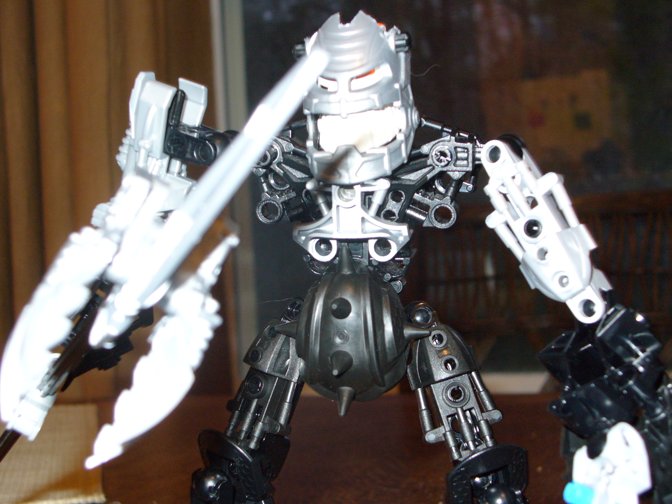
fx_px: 1165
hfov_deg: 32.2
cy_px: 252
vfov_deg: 24.4
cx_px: 336
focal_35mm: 60
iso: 125
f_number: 3.1
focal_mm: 9.9
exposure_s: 1/8
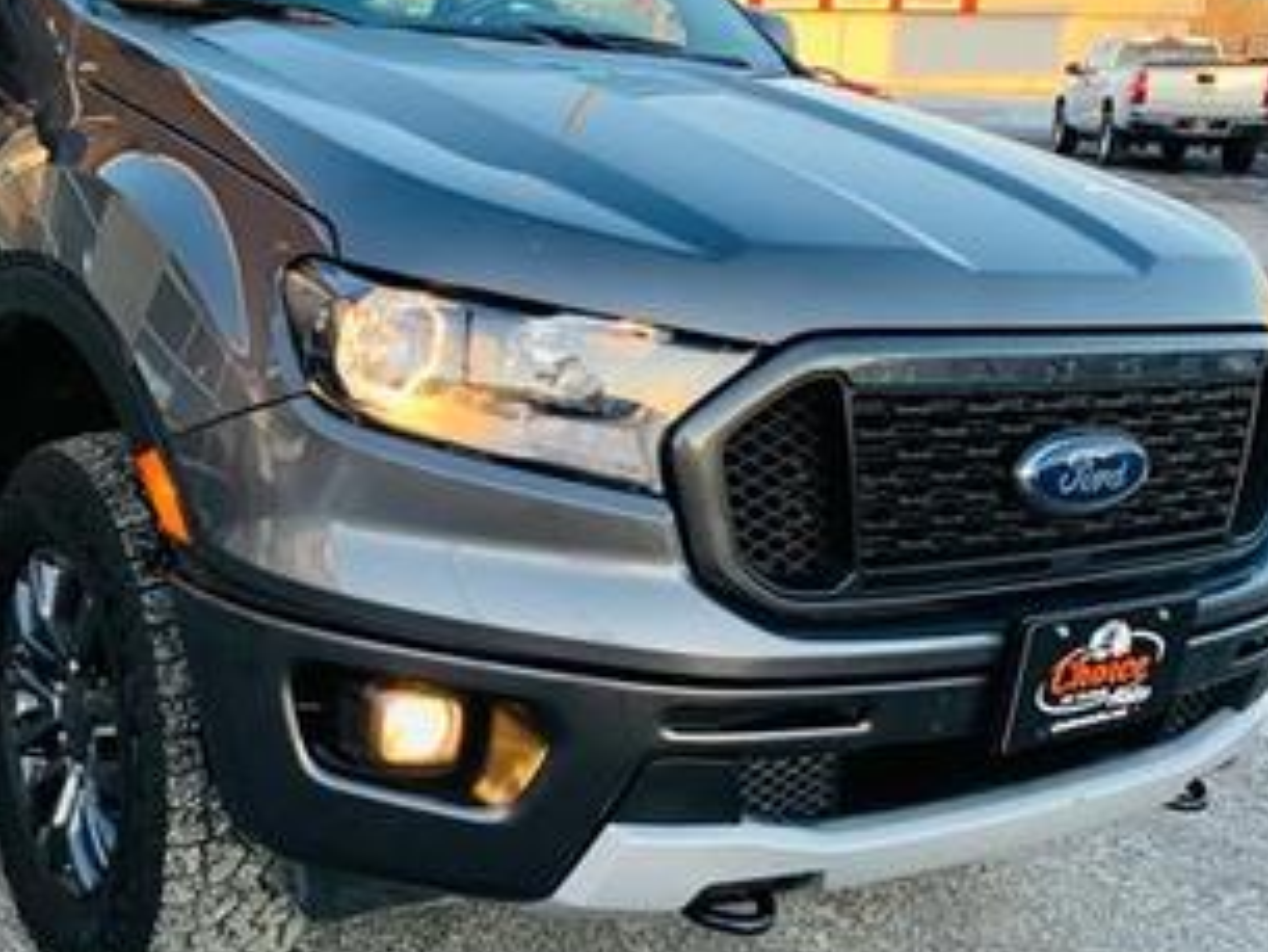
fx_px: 1576
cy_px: 453
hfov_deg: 43.3
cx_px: 437
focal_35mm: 43
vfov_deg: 33.6
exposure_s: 1/121
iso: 32
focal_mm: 4.25
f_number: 1.8
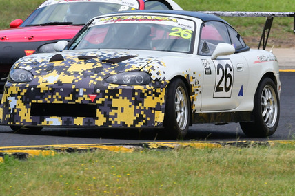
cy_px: 25
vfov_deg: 1.5
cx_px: 169
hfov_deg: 2.3
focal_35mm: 898
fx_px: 7355
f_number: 11
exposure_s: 1/640
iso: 500
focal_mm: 320
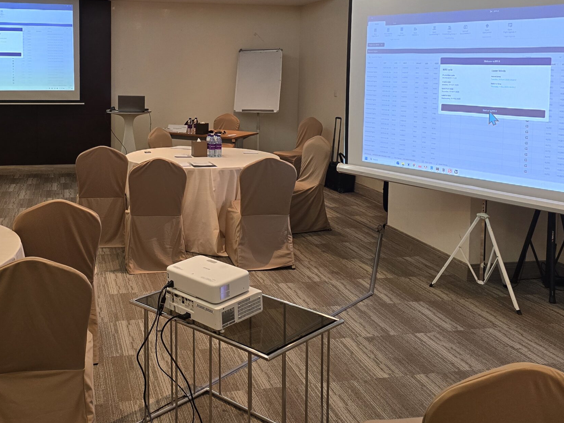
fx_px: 652
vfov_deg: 35.3
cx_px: 192
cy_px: 119
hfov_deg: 46.1
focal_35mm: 40
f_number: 1.7
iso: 160
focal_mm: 6.3
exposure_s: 1/100
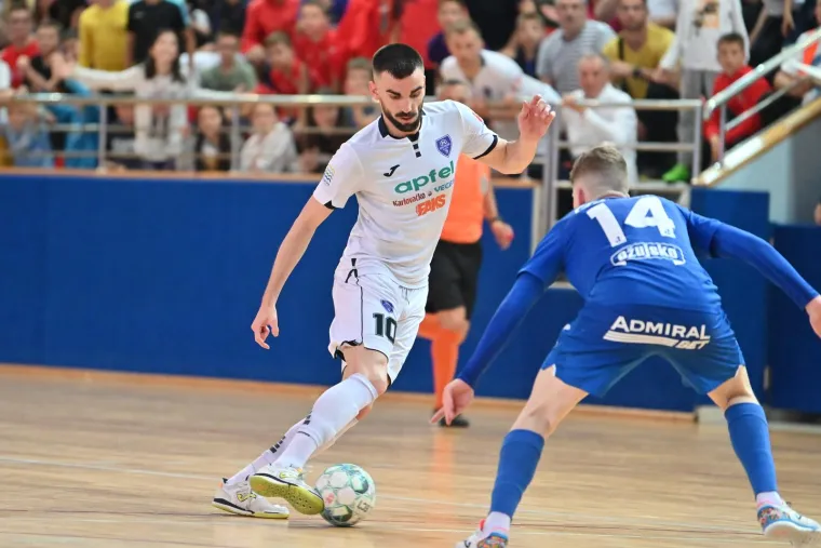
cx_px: 410
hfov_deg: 10.3
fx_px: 4562
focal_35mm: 200
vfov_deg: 6.9
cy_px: 274
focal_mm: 200
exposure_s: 1/1250
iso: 4000
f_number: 2.8
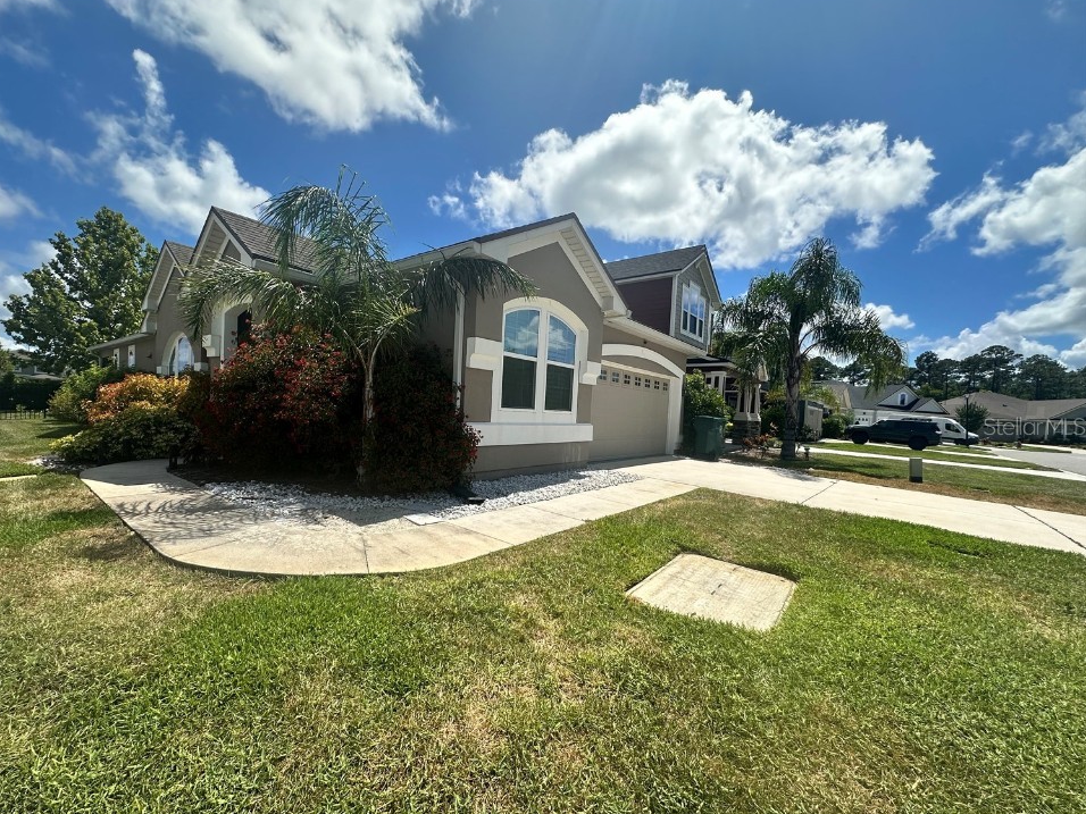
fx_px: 471
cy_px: 426
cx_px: 509
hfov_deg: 98.0
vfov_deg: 81.7
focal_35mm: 15
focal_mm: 2.22
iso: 50
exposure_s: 1/2398
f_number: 2.2
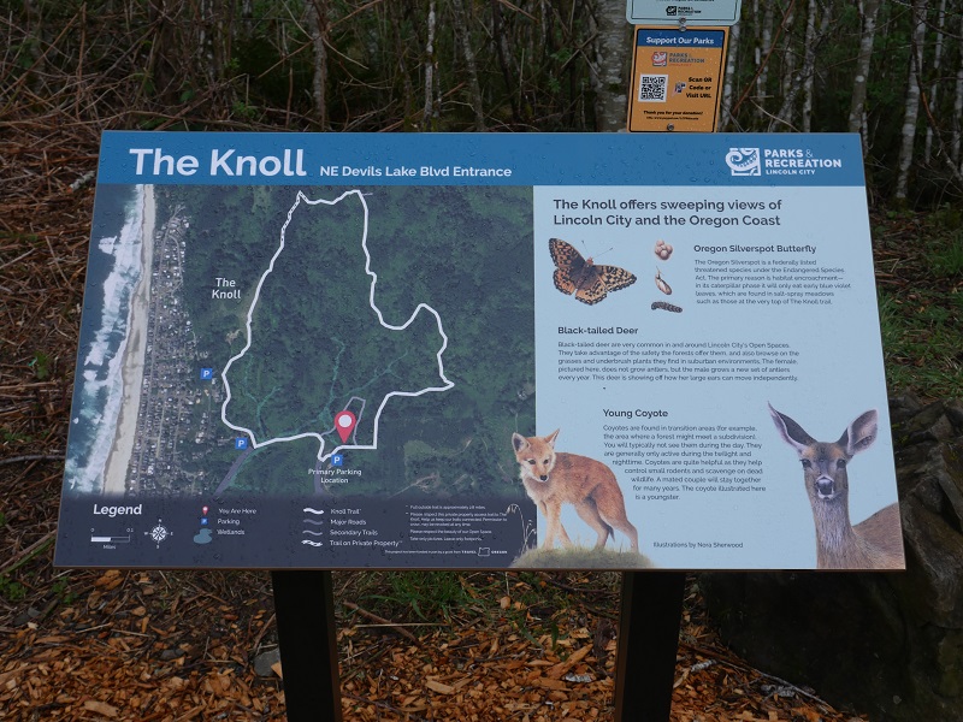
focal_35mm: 40
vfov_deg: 36.0
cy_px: 361
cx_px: 482
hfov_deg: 46.8
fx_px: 1113
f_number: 7.1
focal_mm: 20
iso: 200
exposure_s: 1/250
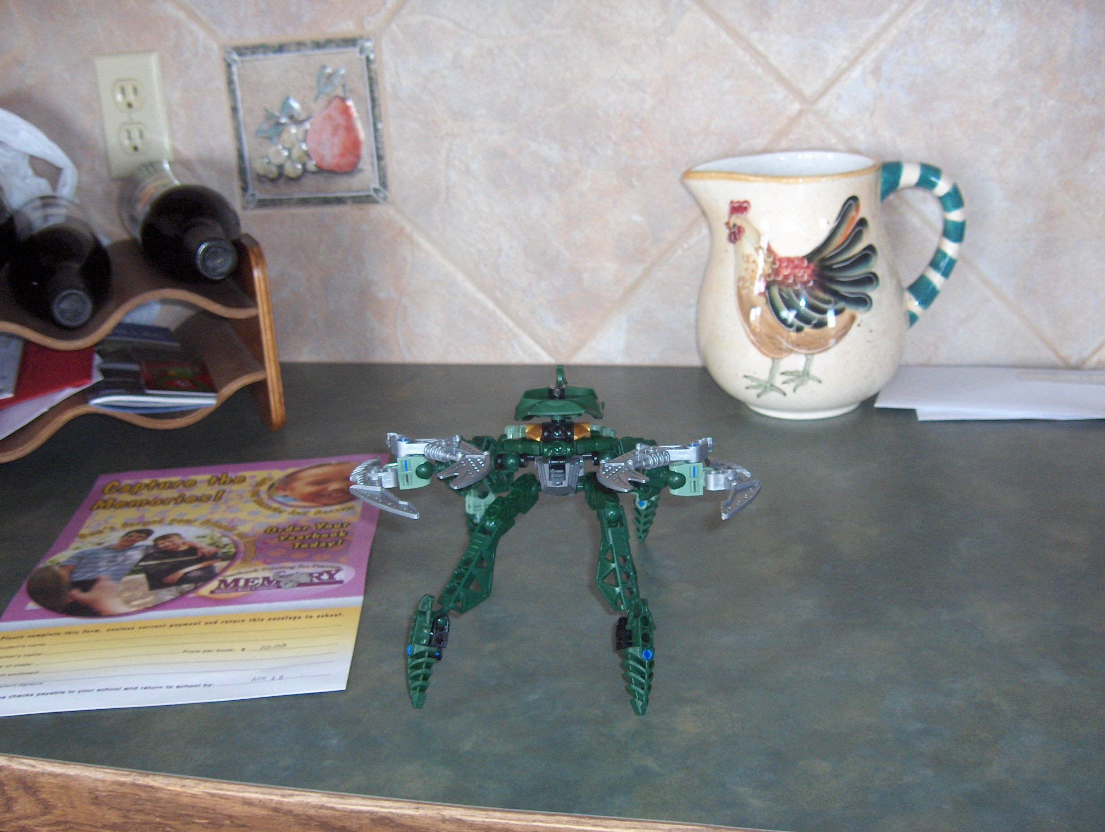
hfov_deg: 45.7
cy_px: 402
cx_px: 573
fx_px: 1311
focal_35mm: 41
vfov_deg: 35.2
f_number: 2.8
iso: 100
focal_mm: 8
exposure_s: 1/60
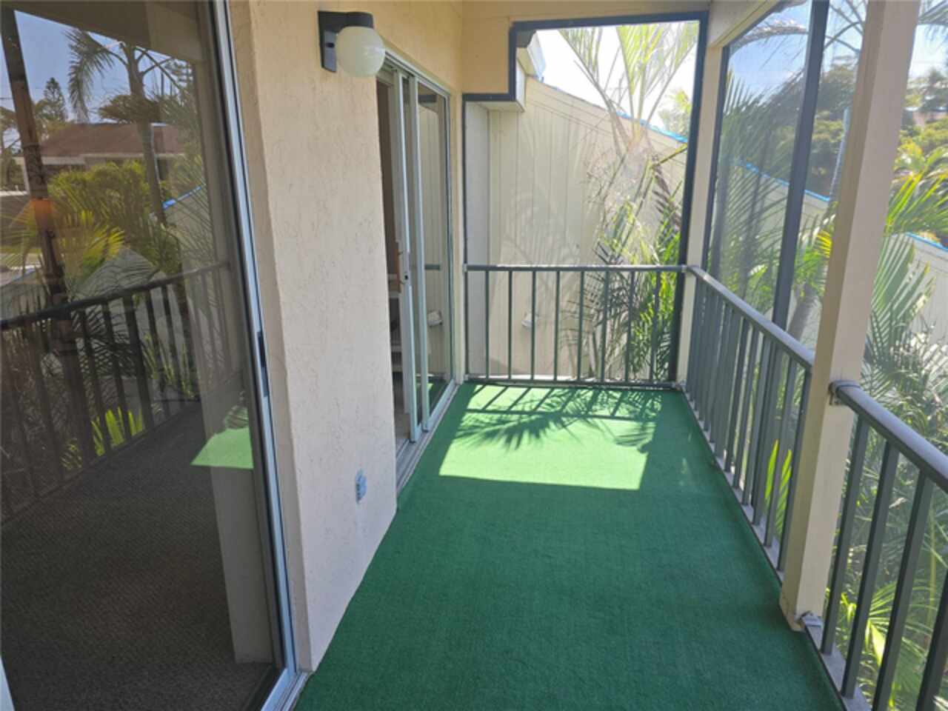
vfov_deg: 58.9
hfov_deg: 73.9
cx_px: 474
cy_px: 356
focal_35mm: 23
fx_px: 630
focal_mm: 6.3
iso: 20
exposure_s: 1/180
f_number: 1.7
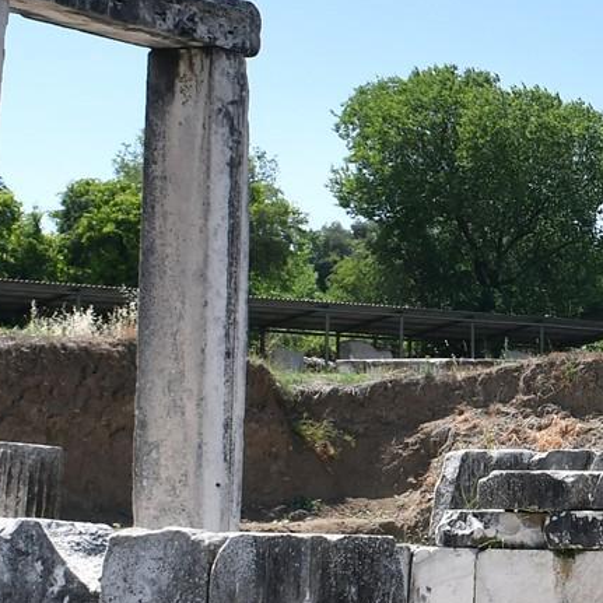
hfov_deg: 11.3
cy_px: 497
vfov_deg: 12.2
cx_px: 1160
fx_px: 2799
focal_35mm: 142
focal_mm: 24
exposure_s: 1/500
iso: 125
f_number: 8
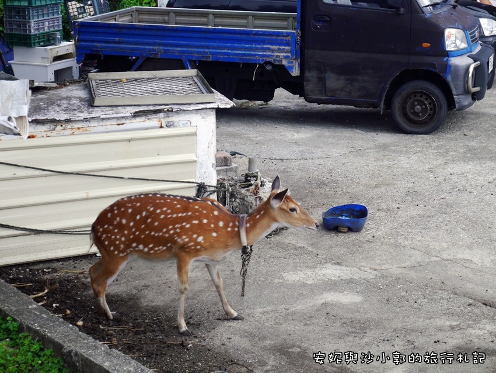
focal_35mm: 84
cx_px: 248
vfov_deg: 17.6
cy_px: 186
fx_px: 1204
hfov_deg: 23.3
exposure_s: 1/80
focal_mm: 42
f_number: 5.6
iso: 800
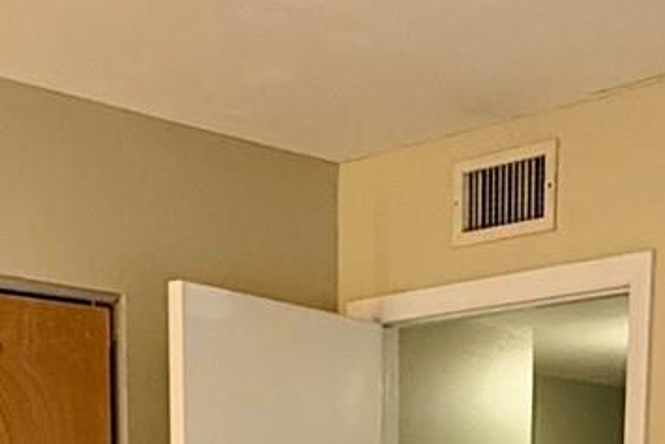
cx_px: 266
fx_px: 1552
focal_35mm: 84
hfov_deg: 24.1
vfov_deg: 14.1
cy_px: 837
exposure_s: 1/60
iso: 200
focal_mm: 2.22
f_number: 2.2
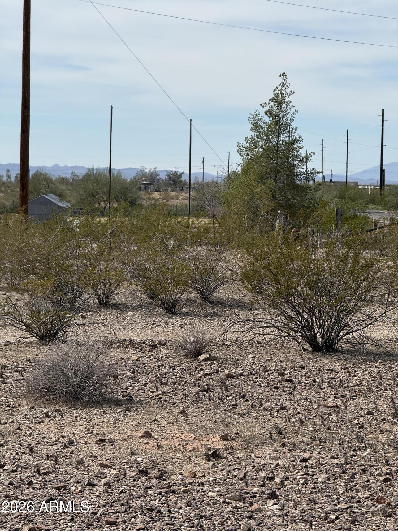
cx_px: 199
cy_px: 266
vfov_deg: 16.4
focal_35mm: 120
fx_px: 1840
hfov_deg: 12.3
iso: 50
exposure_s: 1/2212
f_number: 2.8
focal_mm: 15.66
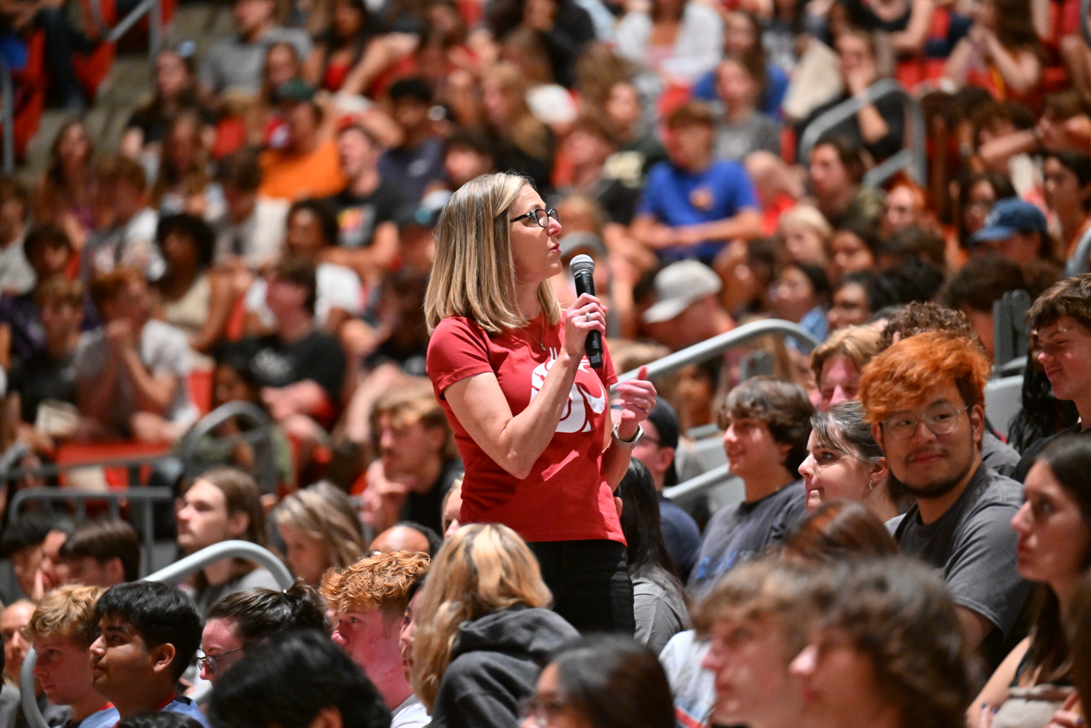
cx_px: 546
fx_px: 6061
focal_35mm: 200
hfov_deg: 10.3
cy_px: 364
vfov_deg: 6.9
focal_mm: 200
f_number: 2.8
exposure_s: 1/80
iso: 3200
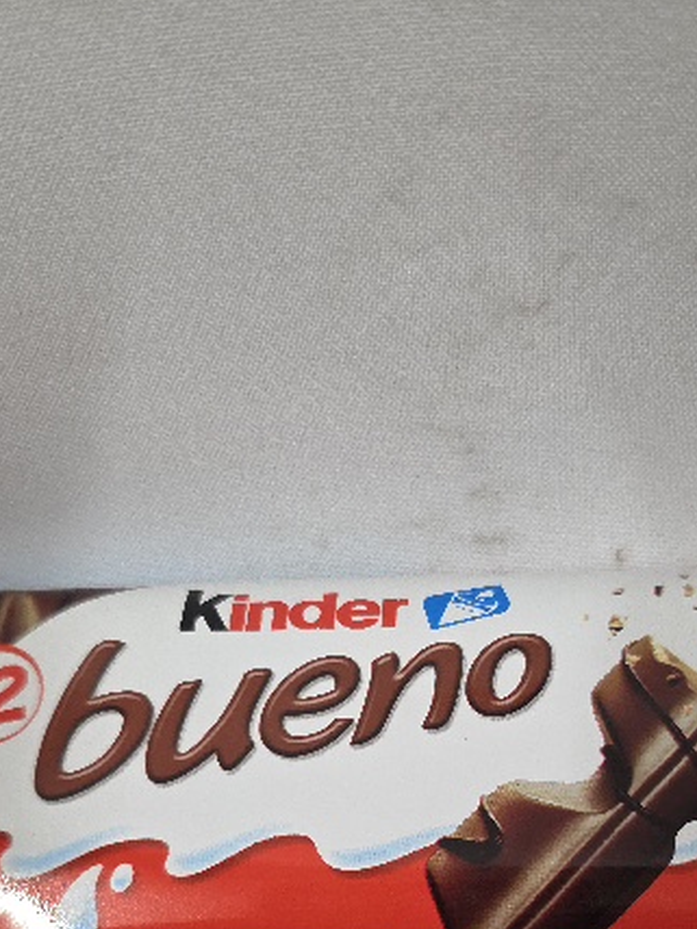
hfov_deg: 33.5
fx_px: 1154
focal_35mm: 43
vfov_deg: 41.4
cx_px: 406
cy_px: 779
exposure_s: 1/101
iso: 400
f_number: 1.7
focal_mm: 6.3
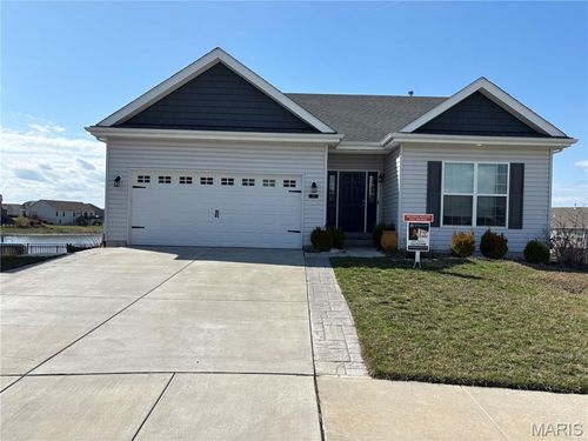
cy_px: 220
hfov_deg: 67.3
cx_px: 294
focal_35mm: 26
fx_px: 442
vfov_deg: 53.1
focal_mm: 5.96
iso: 50
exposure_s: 1/4630
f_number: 1.6
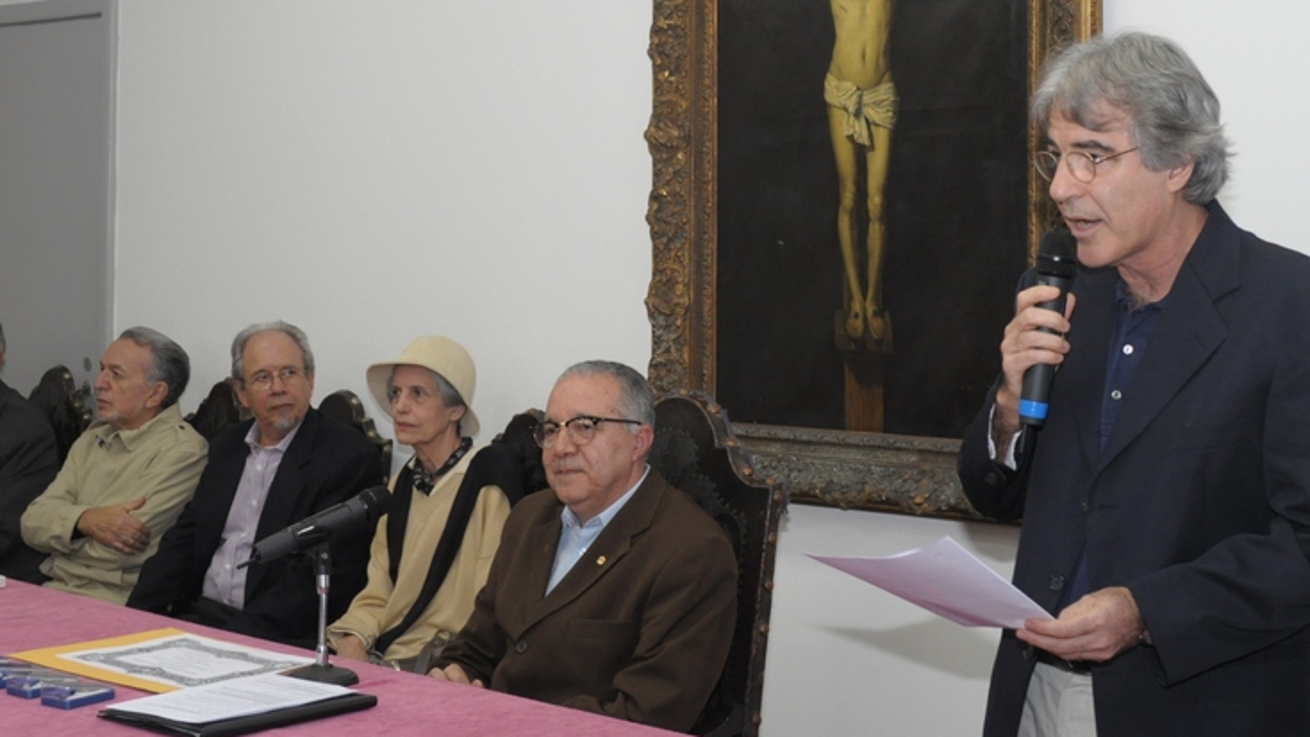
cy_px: 244
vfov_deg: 19.8
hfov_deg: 34.5
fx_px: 2109
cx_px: 713
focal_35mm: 61
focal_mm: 29
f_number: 6.3
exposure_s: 1/40
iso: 1000
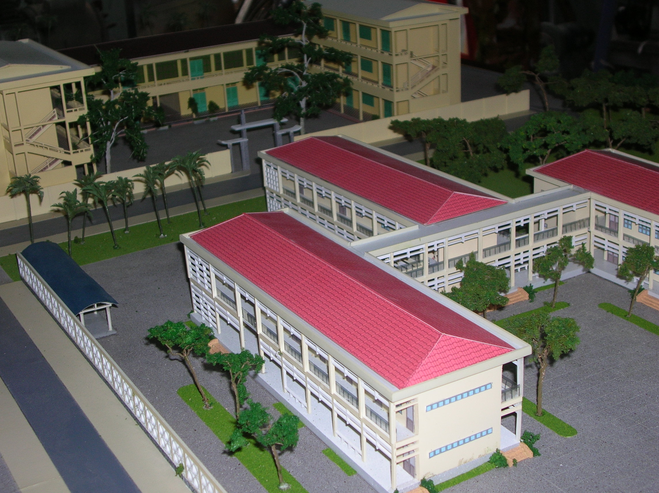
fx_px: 1027
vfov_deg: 27.0
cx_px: 330
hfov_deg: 35.6
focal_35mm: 54
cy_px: 246
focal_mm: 9.1
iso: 50
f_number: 3.4
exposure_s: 1/60.1
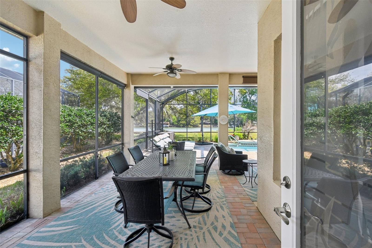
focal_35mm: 15
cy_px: 124
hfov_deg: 100.4
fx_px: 155
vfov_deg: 77.3
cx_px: 186
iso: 400
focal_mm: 10
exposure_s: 1/100
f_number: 8
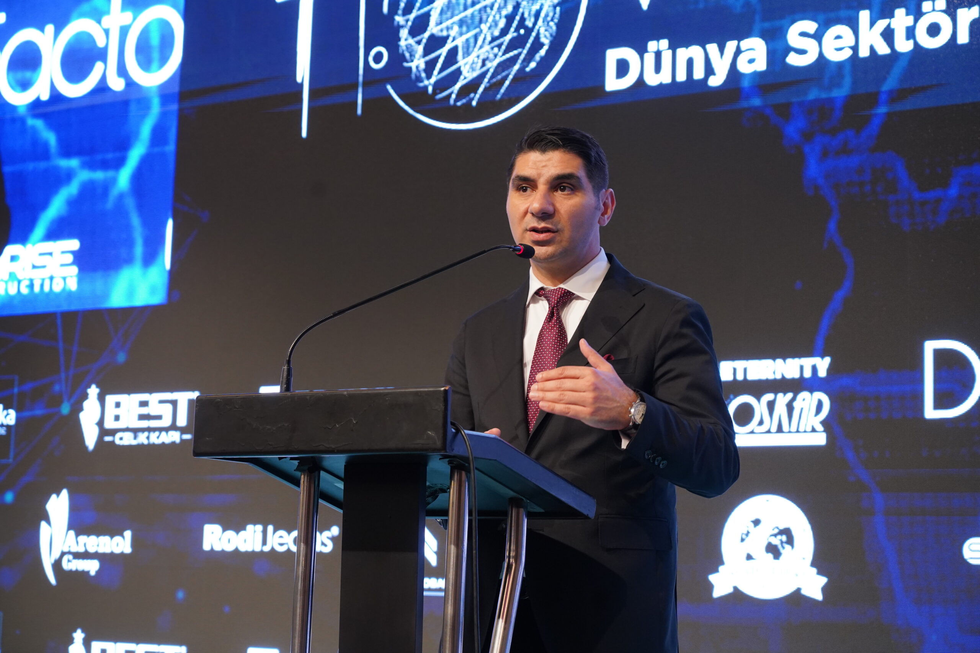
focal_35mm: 70
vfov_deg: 19.5
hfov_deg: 28.8
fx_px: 1906
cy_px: 326
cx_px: 490
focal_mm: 70
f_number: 5.6
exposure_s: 1/160
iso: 3200
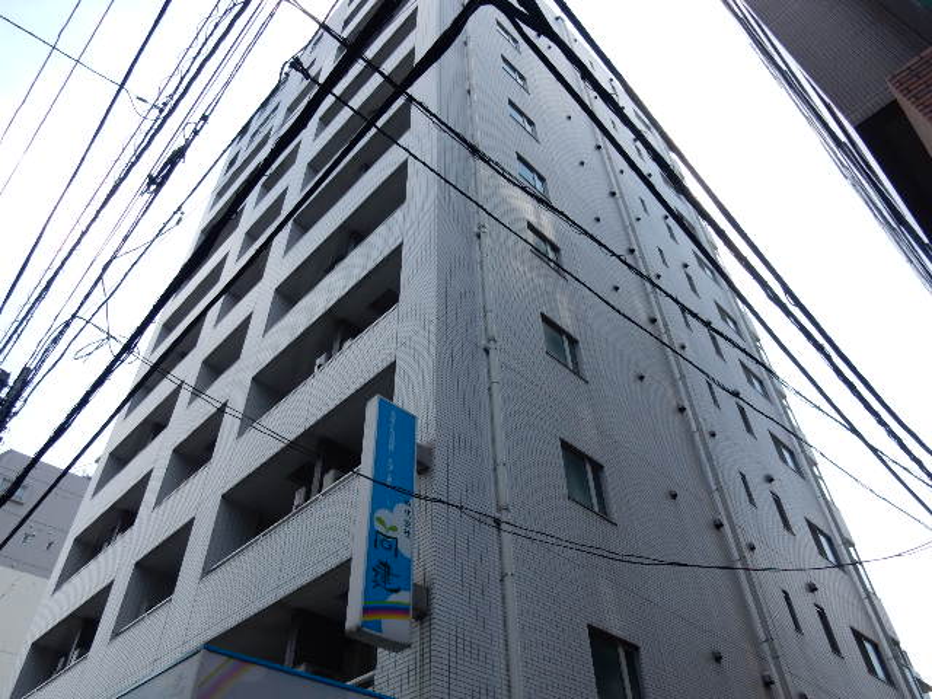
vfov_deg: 54.9
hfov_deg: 69.4
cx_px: 466
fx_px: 673
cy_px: 350
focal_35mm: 25
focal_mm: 4.5
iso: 125
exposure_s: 1/800
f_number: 3.7
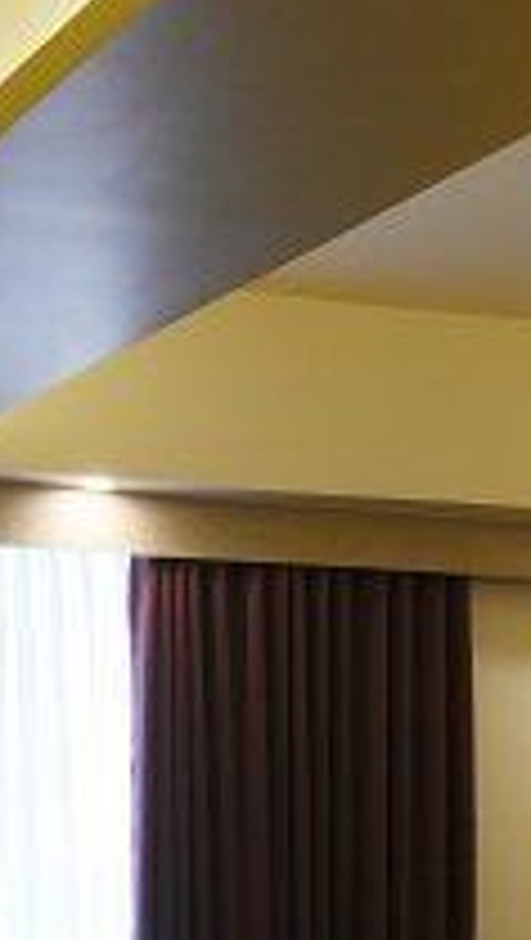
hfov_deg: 14.4
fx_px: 2097
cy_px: 1059
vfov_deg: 23.6
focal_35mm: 84
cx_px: 338
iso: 400
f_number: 8
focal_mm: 14
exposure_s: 1/30
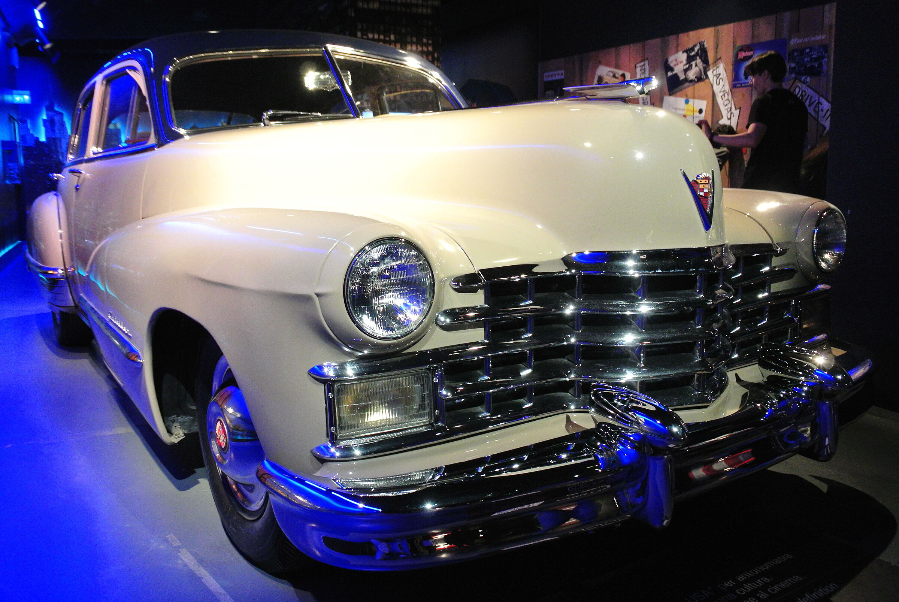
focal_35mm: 30
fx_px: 750
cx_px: 450
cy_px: 301
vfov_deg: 43.7
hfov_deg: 61.9
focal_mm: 11.4
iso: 1600
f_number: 3.8
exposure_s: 1/30
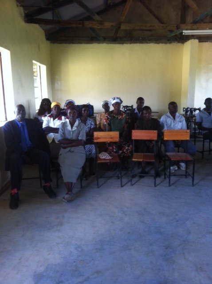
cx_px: 106
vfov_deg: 52.7
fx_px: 287
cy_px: 142
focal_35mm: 35
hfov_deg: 40.6
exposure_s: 1/20
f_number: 2.8
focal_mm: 3.85
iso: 80
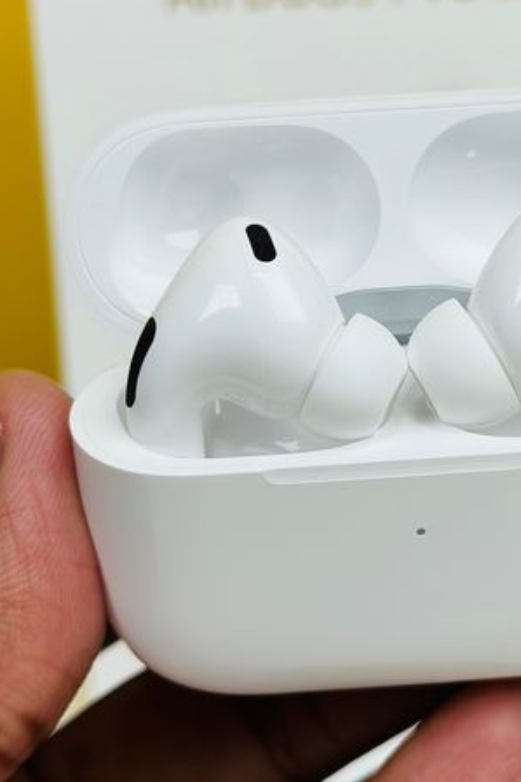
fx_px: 1933
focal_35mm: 89
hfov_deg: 15.3
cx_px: 404
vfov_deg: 22.9
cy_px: 324
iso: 64
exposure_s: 1/149
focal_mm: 6.86
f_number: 1.78
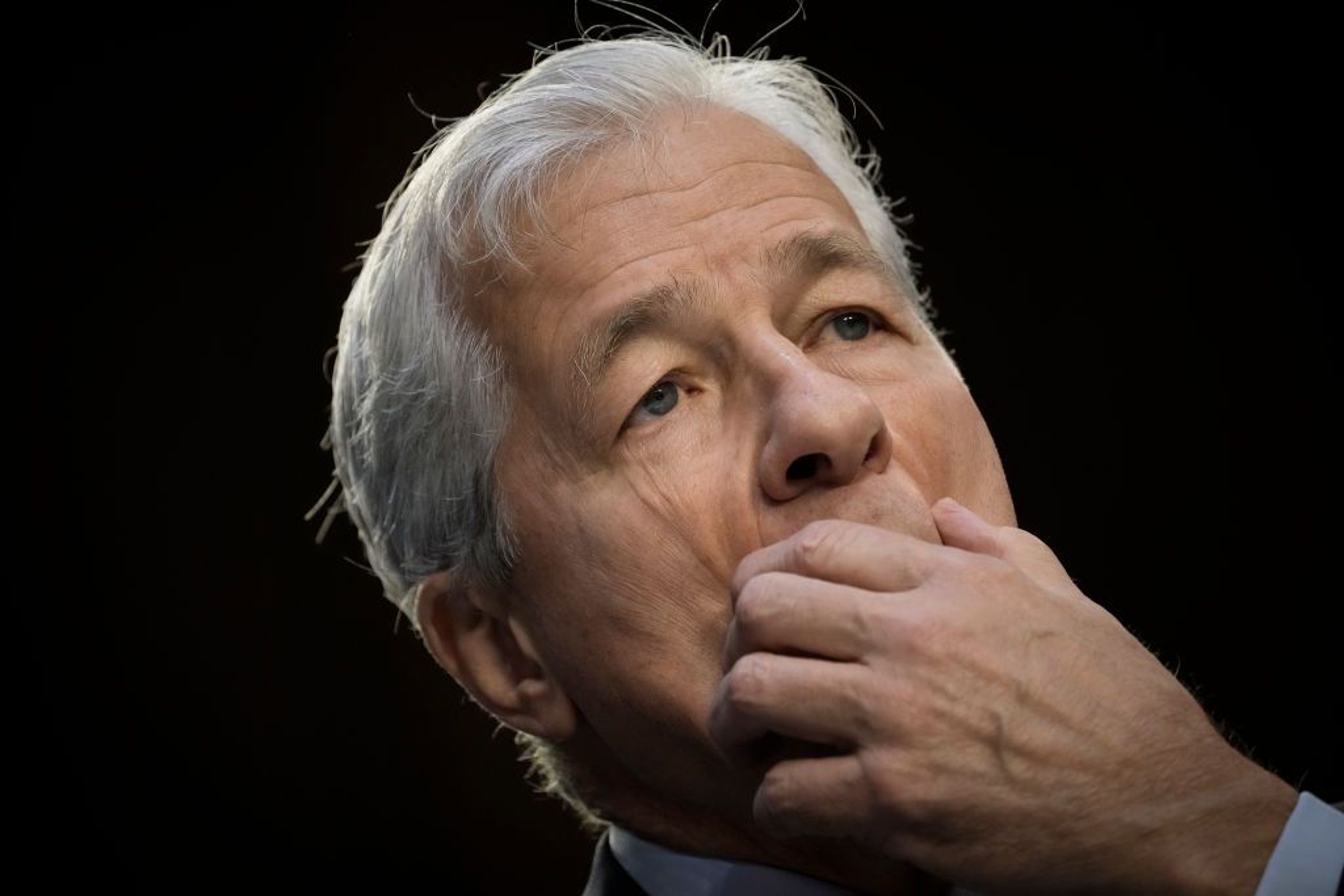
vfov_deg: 3.4
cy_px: 448
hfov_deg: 5.2
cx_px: 672
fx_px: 14934
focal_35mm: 400
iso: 4000
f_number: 5.6
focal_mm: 400
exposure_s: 1/250
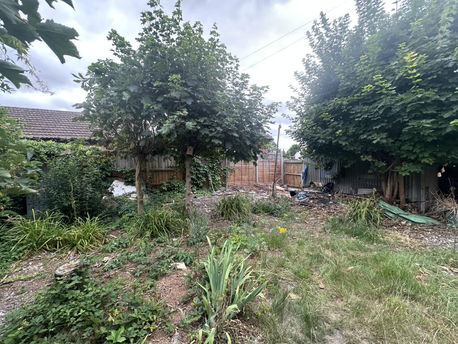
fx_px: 185
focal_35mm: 14
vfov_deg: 85.7
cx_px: 229
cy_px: 172
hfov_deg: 102.1
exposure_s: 1/99
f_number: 2.2
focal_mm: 2.22
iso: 100
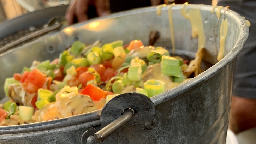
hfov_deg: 43.6
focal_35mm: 45
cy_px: 146
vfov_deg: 25.2
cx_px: 56
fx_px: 305
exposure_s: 1/121
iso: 40
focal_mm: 4.25
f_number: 1.8
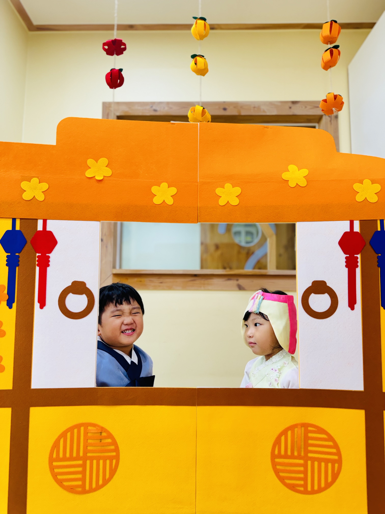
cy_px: 257
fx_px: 356
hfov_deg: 56.8
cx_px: 192
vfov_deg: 71.6
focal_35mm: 24
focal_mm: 6.76
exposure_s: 1/120
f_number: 1.78
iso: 200
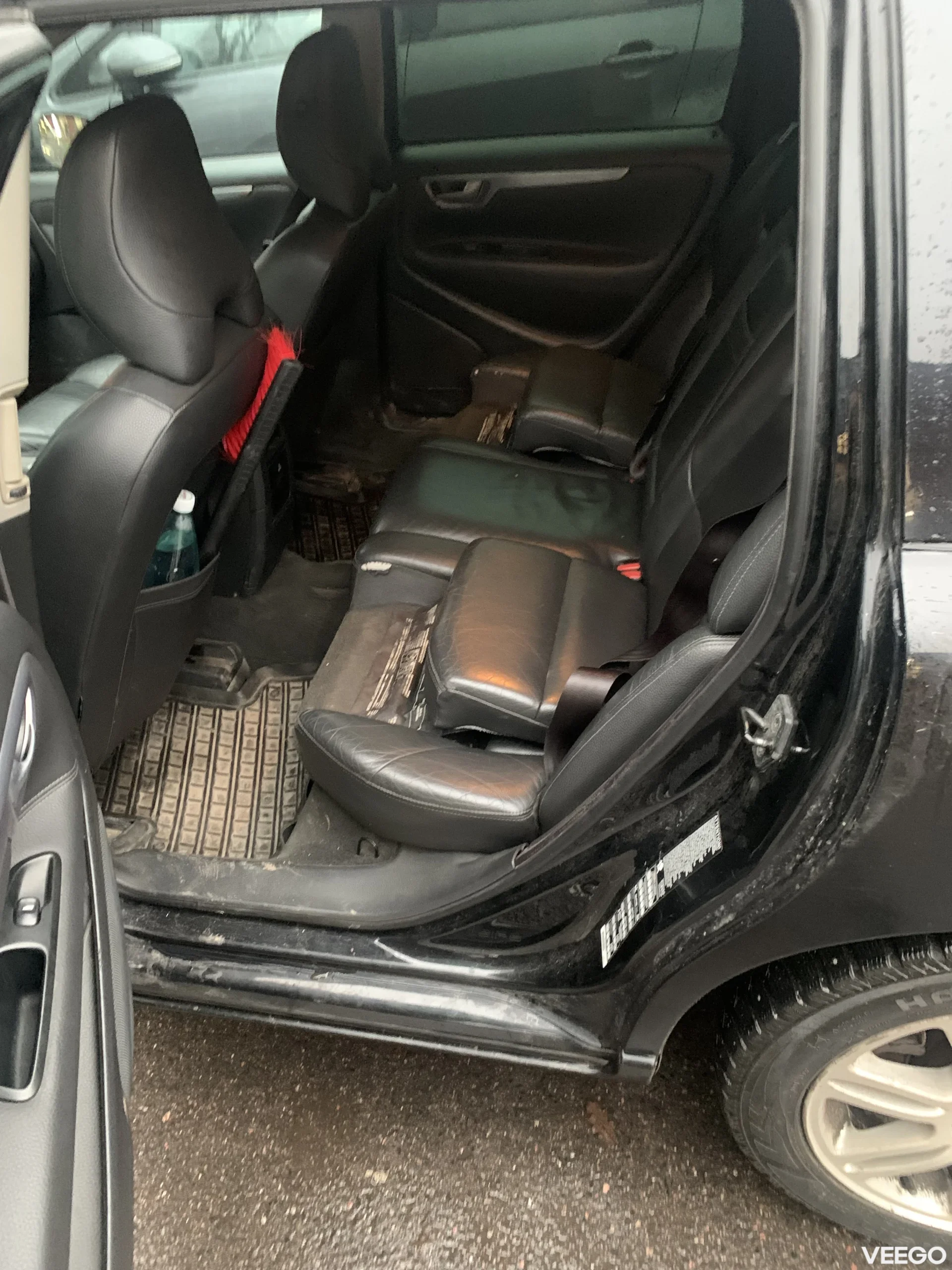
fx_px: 953
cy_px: 635
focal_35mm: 26
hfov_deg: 53.1
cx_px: 476
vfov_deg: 67.3
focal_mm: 4.25
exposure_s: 1/24
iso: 640
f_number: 1.8
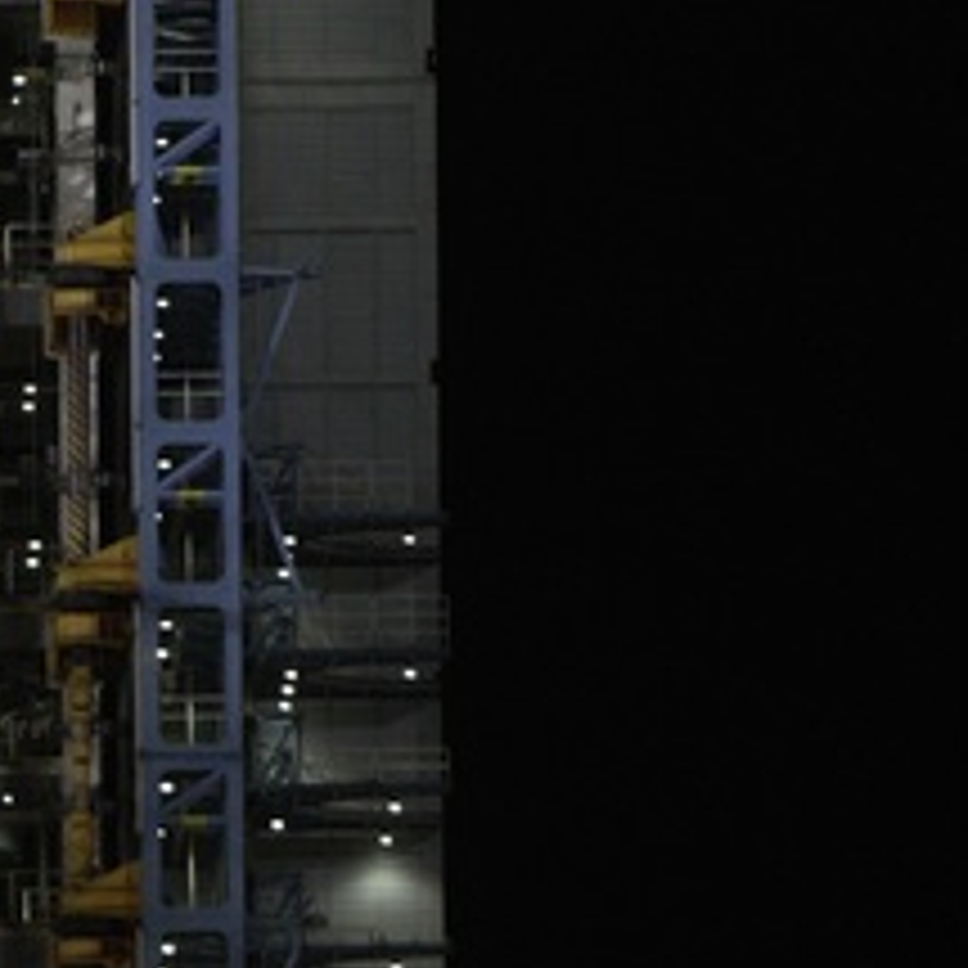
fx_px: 24551
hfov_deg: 2.3
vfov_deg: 2.3
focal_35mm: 776
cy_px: 1150
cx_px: -389
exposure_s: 1/800
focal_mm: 200
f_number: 2.8
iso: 1600
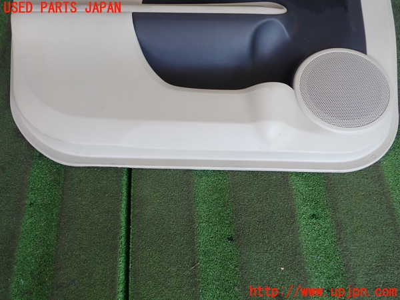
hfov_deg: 56.8
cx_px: 200
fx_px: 370
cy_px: 150
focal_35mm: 32
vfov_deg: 44.2
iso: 200
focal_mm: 5.79
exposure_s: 1/40
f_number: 2.4
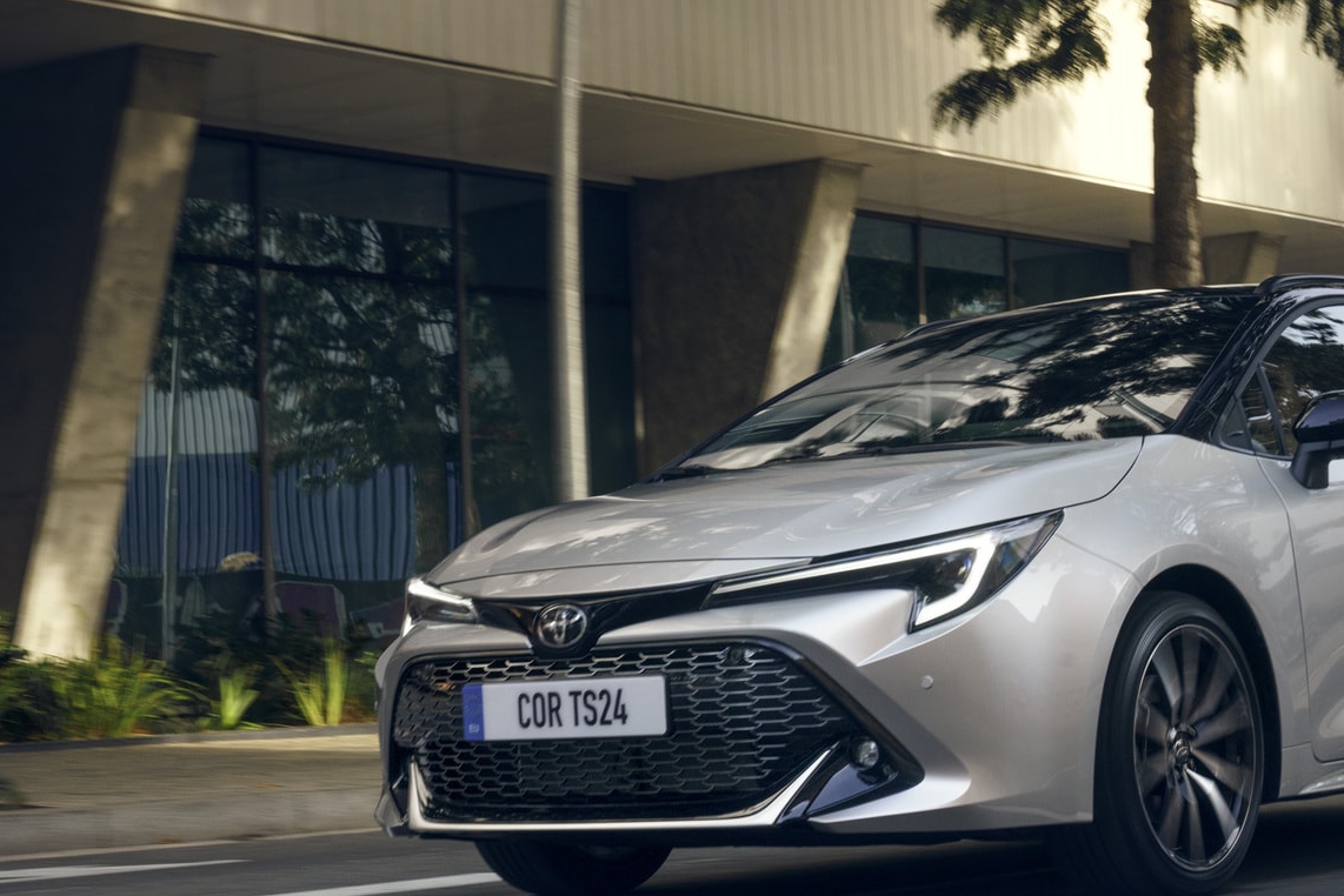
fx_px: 2950
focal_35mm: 79
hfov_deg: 25.7
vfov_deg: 17.3
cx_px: 737
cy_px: 497
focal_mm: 47
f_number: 13
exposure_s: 1/60
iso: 640
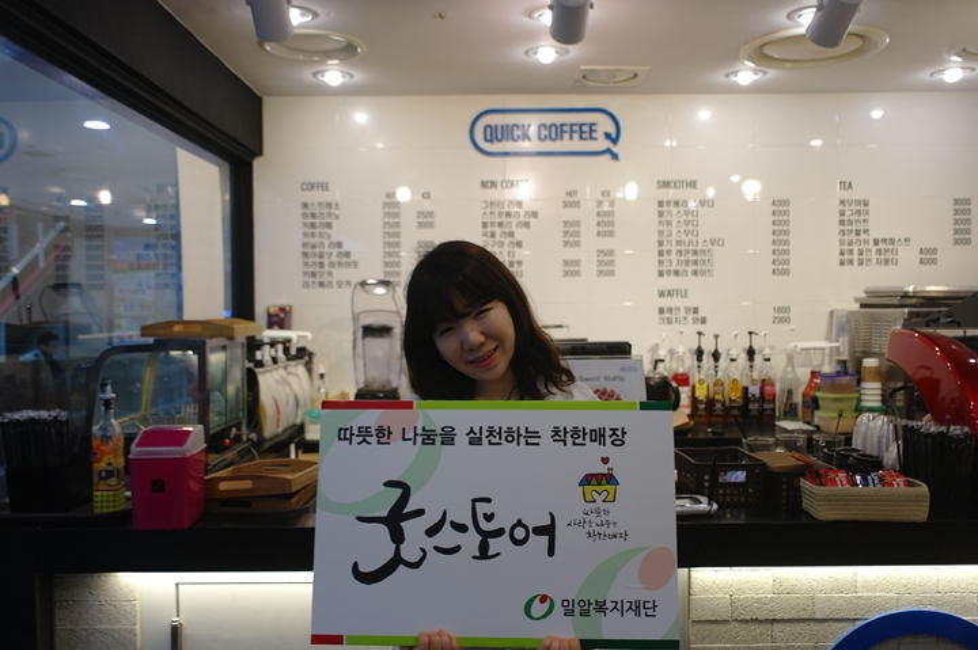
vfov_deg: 43.5
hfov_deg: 62.0
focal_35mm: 30
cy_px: 325
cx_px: 489
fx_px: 814
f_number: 2.8
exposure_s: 1/40
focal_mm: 20
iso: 125
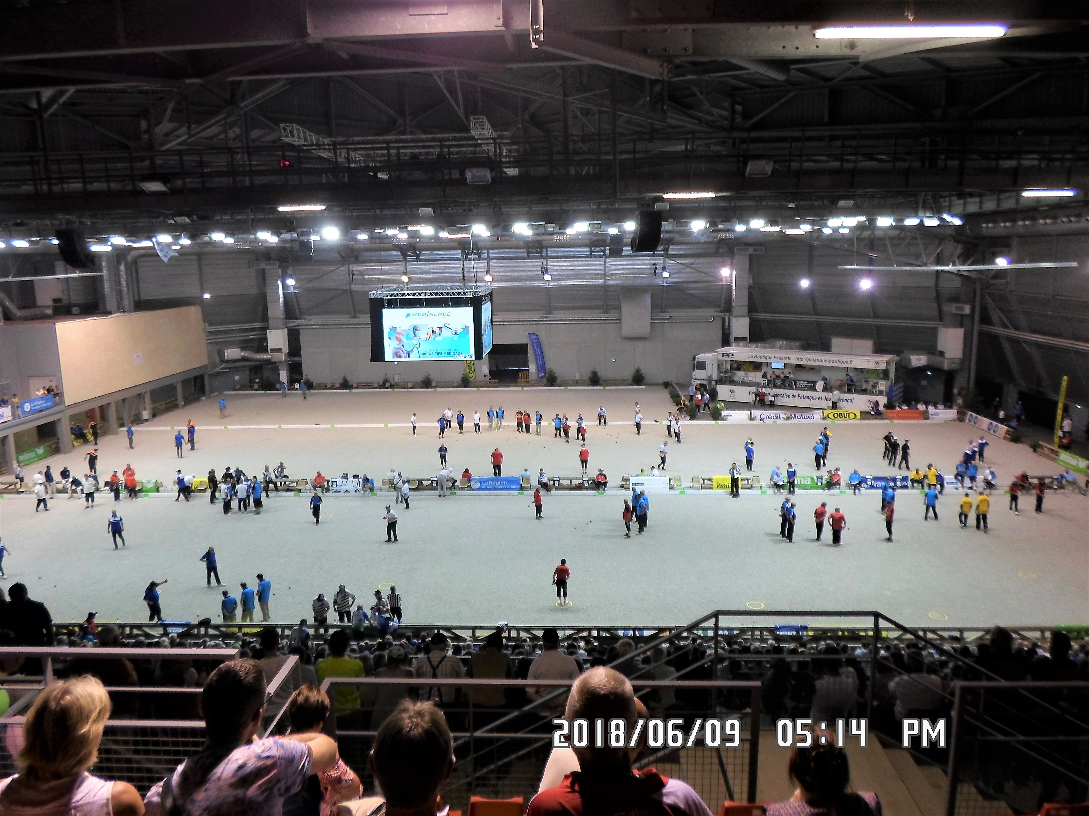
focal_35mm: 25
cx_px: 544
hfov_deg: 69.4
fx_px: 786
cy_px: 408
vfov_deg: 54.9
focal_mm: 4.5
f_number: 2.5
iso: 100
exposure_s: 1/30
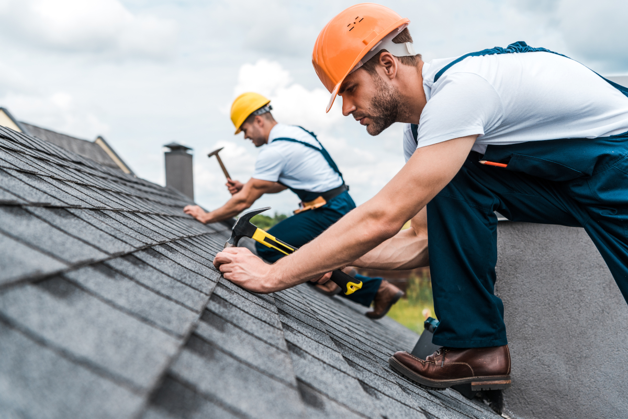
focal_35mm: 46
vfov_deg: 29.3
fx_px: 803
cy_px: 210
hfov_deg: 42.7
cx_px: 314
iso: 100
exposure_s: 1/1600
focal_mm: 46
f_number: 4
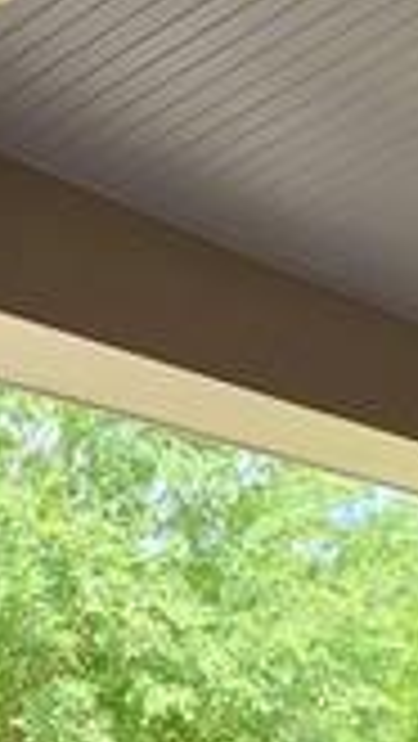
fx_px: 1731
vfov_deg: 23.5
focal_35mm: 88
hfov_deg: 12.5
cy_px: 684
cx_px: -337
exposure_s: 1/138
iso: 50
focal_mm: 2.2
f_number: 2.2
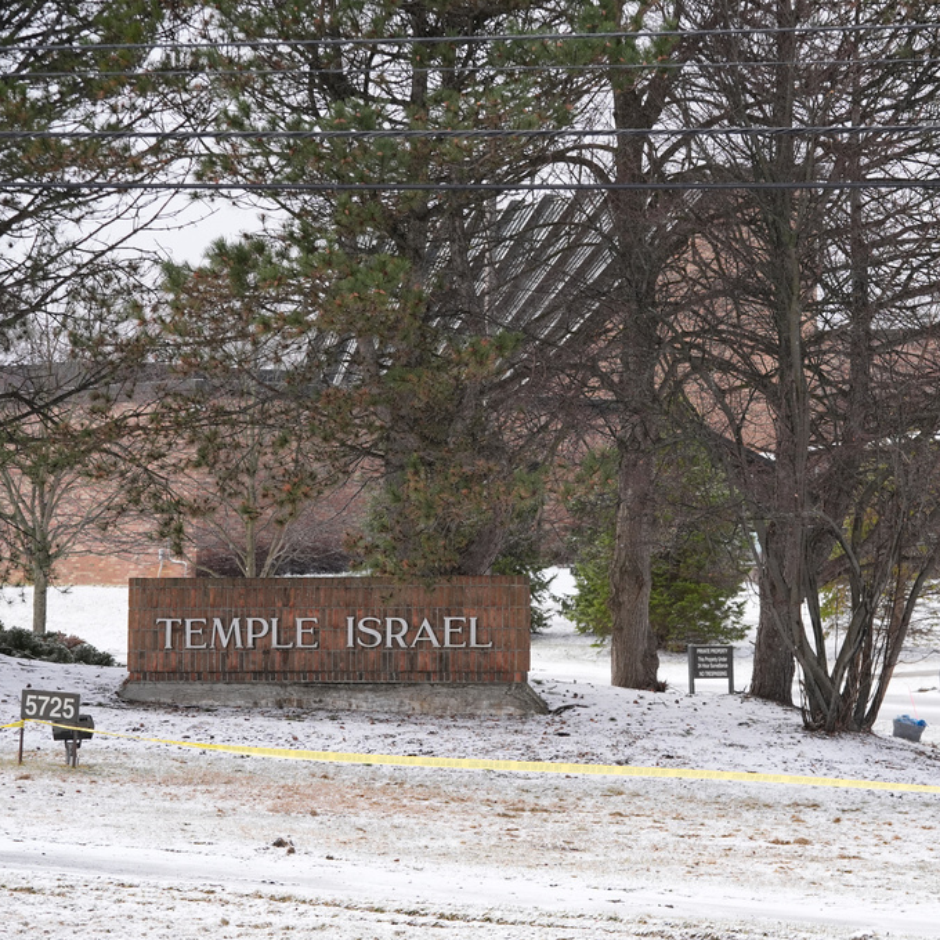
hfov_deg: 11.9
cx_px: 687
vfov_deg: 12.0
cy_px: 471
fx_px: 4485
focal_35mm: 146
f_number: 5.6
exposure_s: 1/500
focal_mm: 114
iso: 800
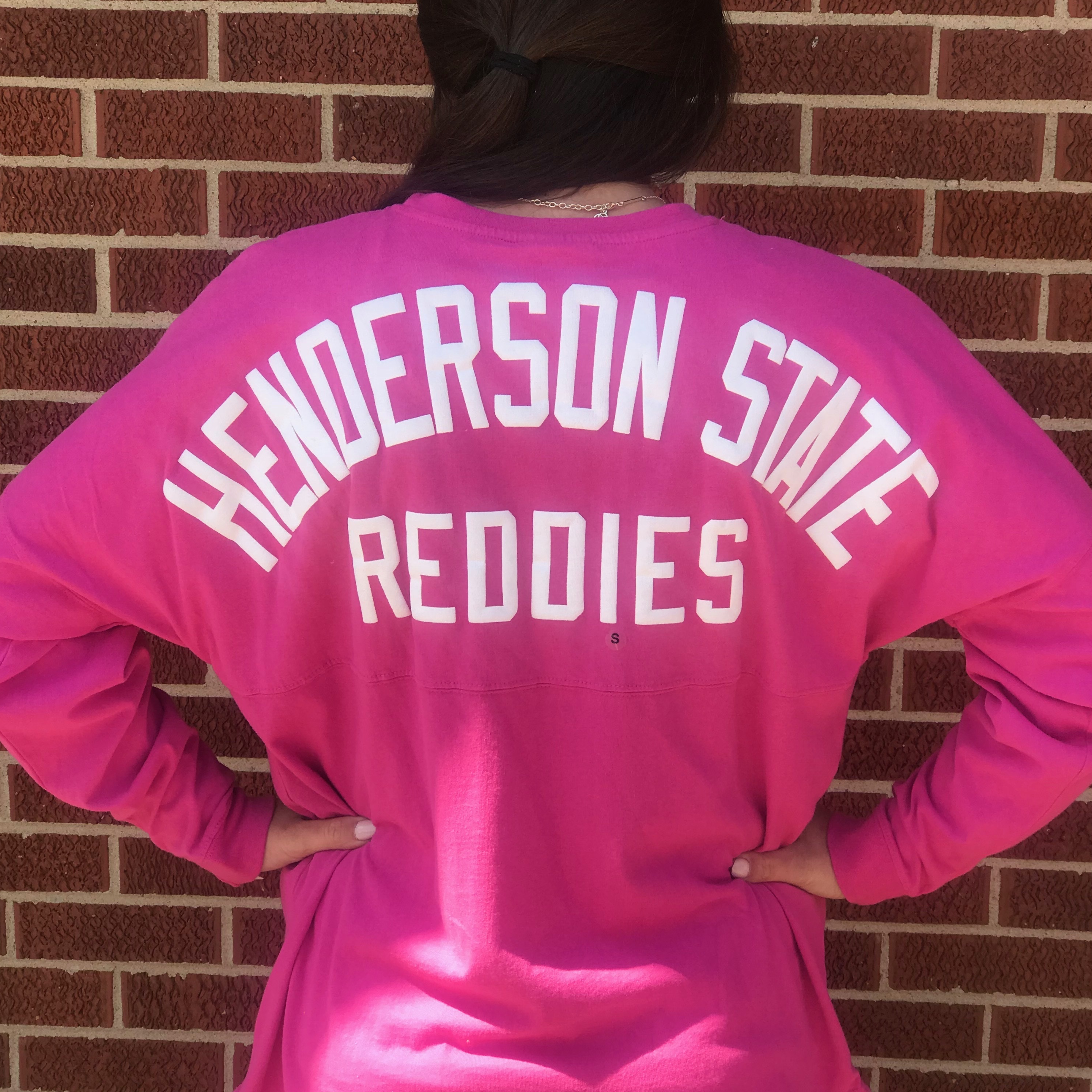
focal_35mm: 68
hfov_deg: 25.4
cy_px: 519
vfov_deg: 25.4
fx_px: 2427
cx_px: 550
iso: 20
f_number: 2.8
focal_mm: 6.6
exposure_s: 1/231
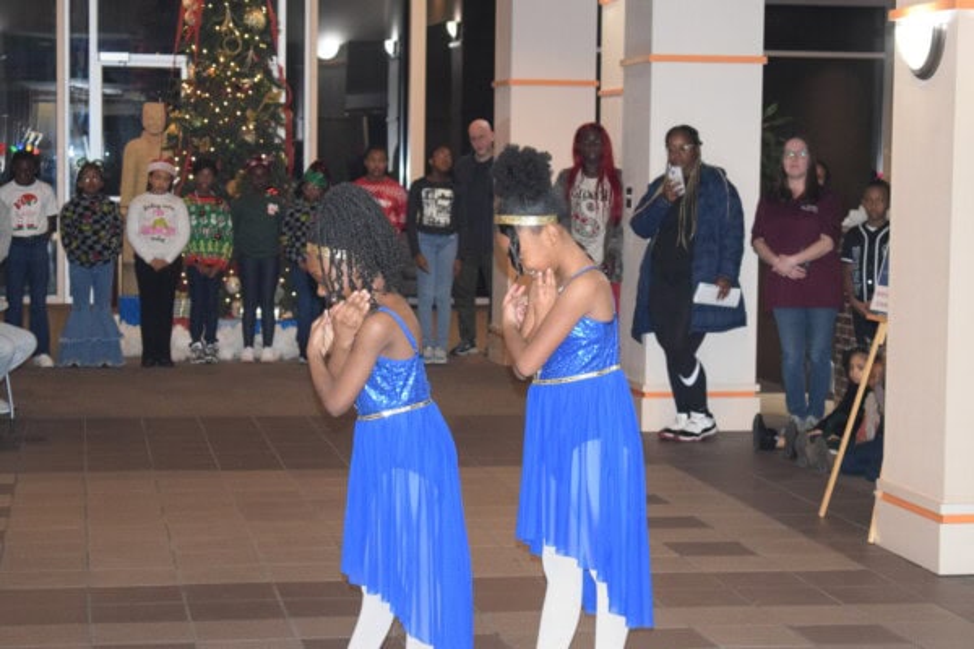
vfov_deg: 16.6
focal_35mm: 82
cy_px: 324
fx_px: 2232
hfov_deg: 24.6
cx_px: 487
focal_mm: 55
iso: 3200
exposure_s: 1/60
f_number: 5.6
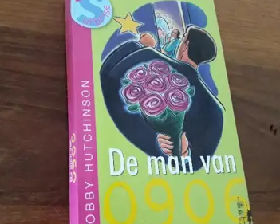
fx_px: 298
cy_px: 127
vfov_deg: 41.1
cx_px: 110
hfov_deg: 49.9
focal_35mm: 36
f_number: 1.9
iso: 500
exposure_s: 1/20
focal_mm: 3.6
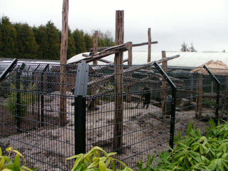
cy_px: 86
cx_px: 114
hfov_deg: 49.0
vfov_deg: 37.7
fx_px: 250
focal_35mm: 38
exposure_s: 1/345
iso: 400
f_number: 4
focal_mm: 6.3
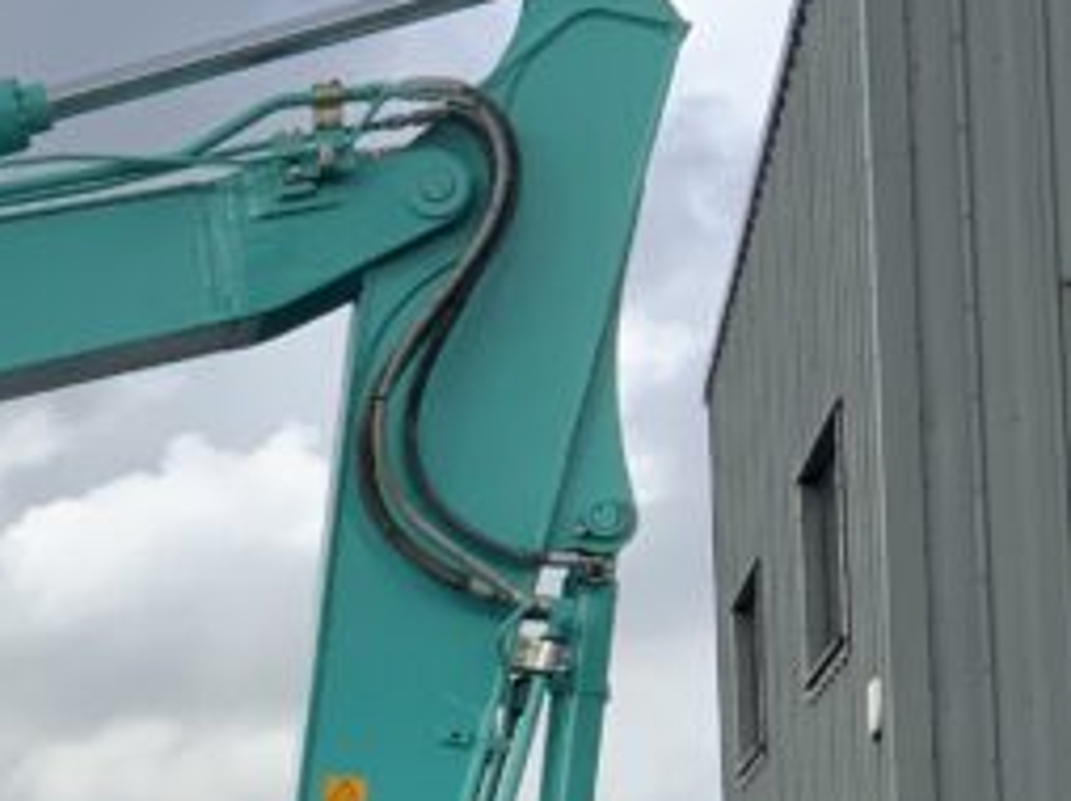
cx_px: -628
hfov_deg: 15.3
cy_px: 927
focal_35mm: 117
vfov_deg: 12.4
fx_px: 3616
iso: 16
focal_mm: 3
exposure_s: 1/534
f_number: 1.8
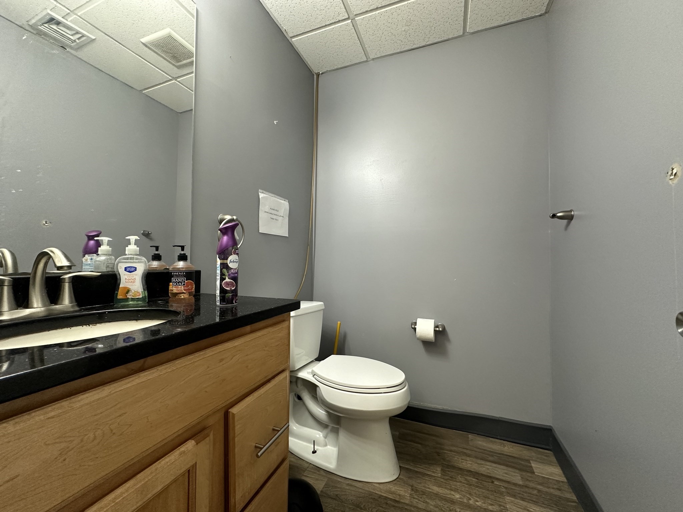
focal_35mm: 14
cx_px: 342
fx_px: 276
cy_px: 256
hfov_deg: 102.1
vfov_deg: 85.7
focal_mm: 2.22
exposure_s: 1/60
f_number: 2.2
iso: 250
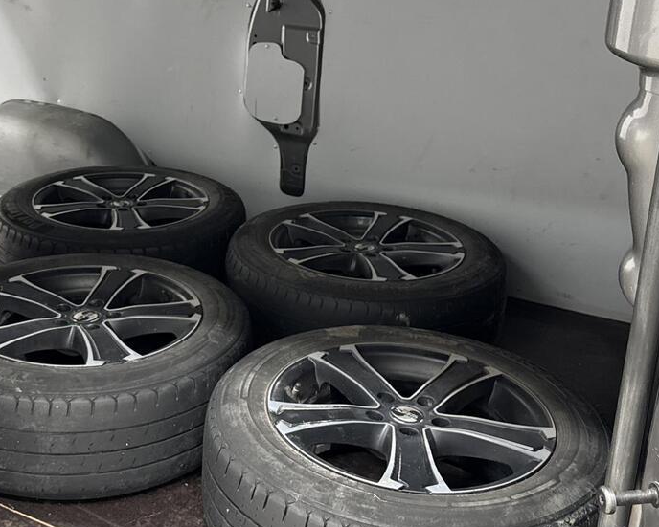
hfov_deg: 37.7
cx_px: 234
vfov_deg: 30.7
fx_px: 956
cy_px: 200
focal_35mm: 49
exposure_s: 1/50
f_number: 1.78
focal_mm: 6.76
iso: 400
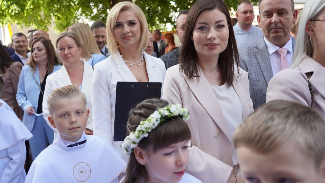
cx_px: 160
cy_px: 87
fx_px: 276
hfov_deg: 61.0
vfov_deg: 36.7
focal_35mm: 32
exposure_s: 1/160
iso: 200
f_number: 4
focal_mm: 30
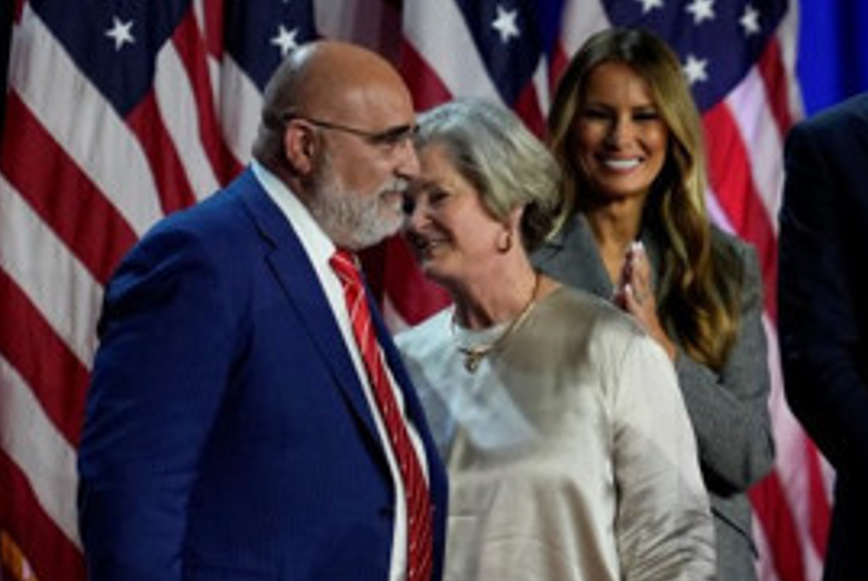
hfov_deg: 1.8
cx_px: 1213
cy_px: 673
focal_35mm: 1143
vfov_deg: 1.2
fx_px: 27588
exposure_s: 1/500
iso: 1250
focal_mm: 400
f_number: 2.8
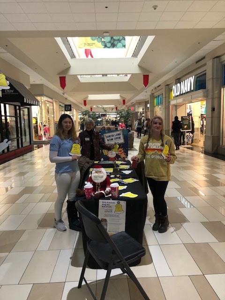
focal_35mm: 28
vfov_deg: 63.4
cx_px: 112
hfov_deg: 49.7
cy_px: 150
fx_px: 243
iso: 40
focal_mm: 4
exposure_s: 1/17
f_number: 1.8
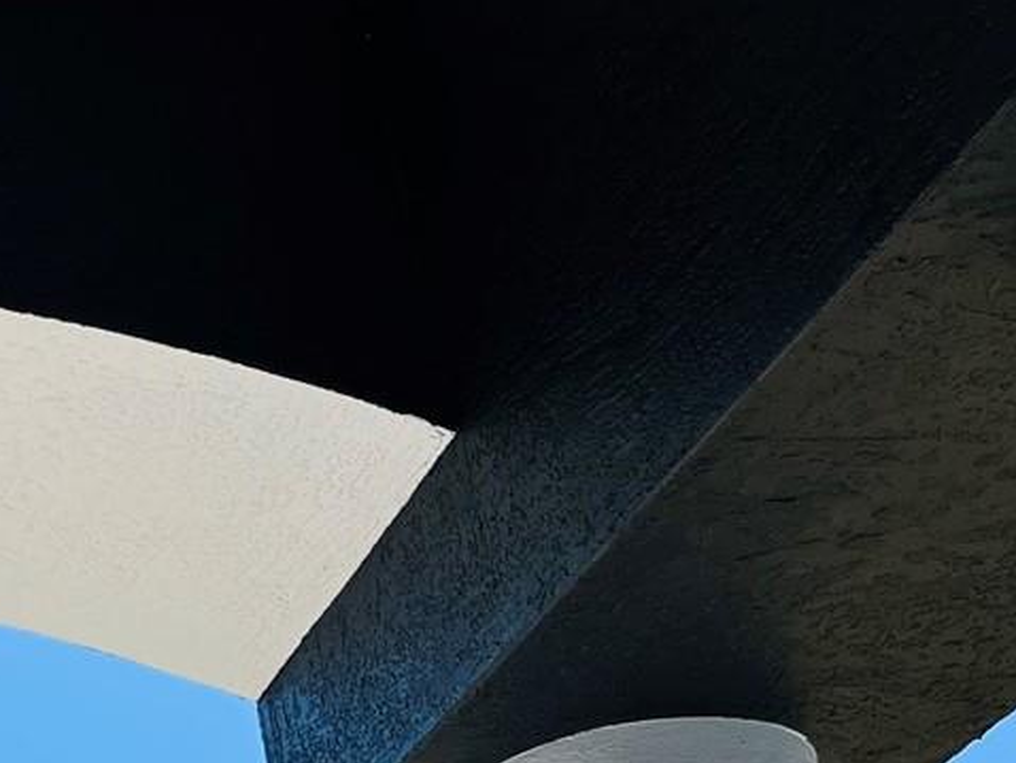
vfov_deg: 16.5
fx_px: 2555
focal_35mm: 87
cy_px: 850
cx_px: -544
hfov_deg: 19.4
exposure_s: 1/4651
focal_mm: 5.1
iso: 50
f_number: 1.6
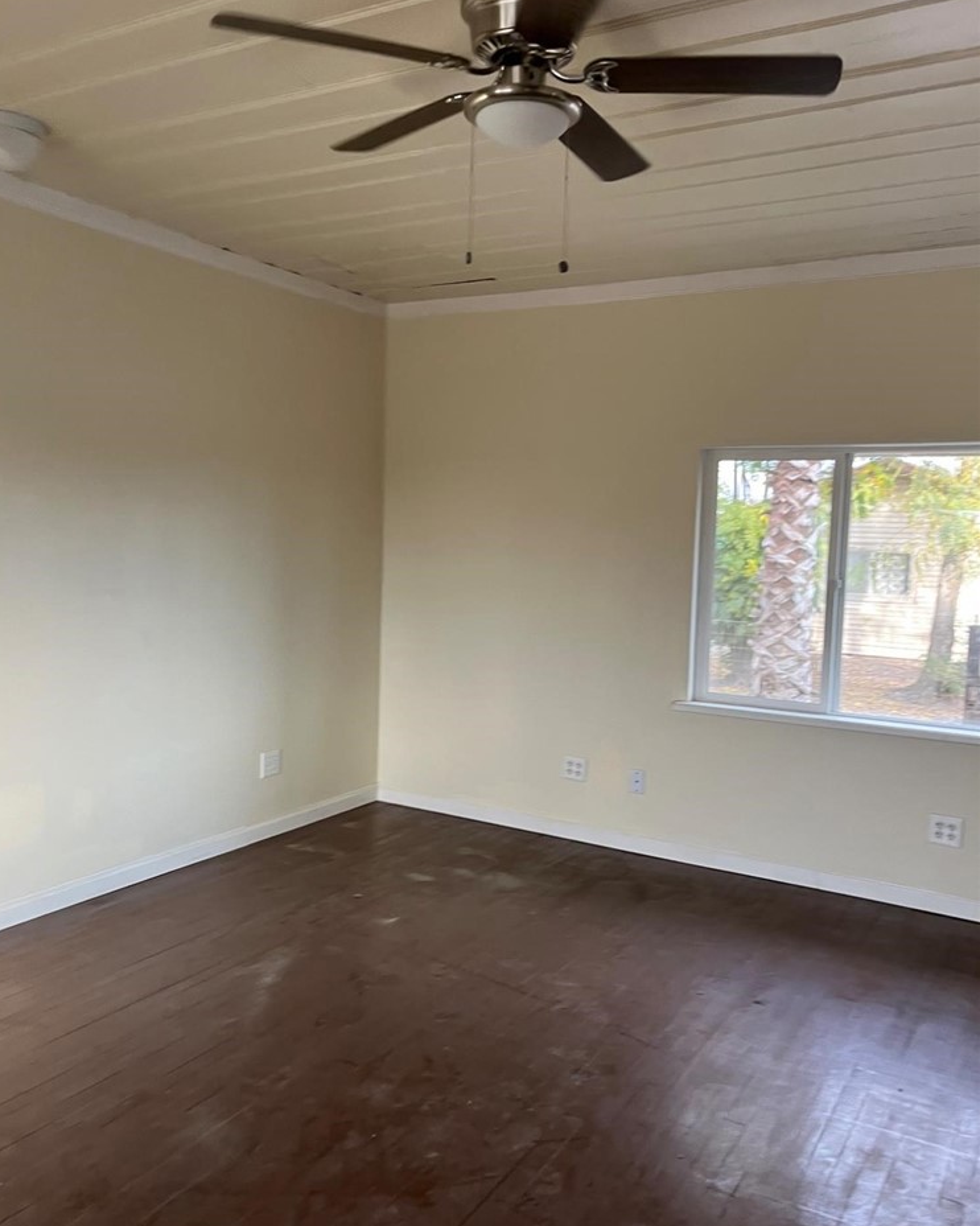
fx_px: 1015
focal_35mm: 28
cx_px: 474
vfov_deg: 62.2
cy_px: 622
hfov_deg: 51.5
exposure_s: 1/60
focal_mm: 5.1
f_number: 1.6
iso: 125
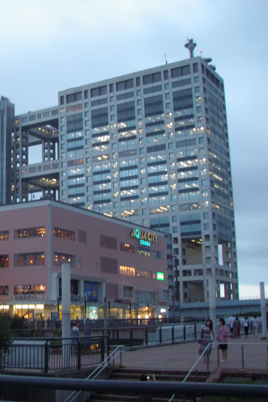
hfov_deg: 24.4
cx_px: 3
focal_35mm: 53
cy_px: 200
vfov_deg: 37.5
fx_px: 592
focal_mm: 6.7
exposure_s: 1/25
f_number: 3.5
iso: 200
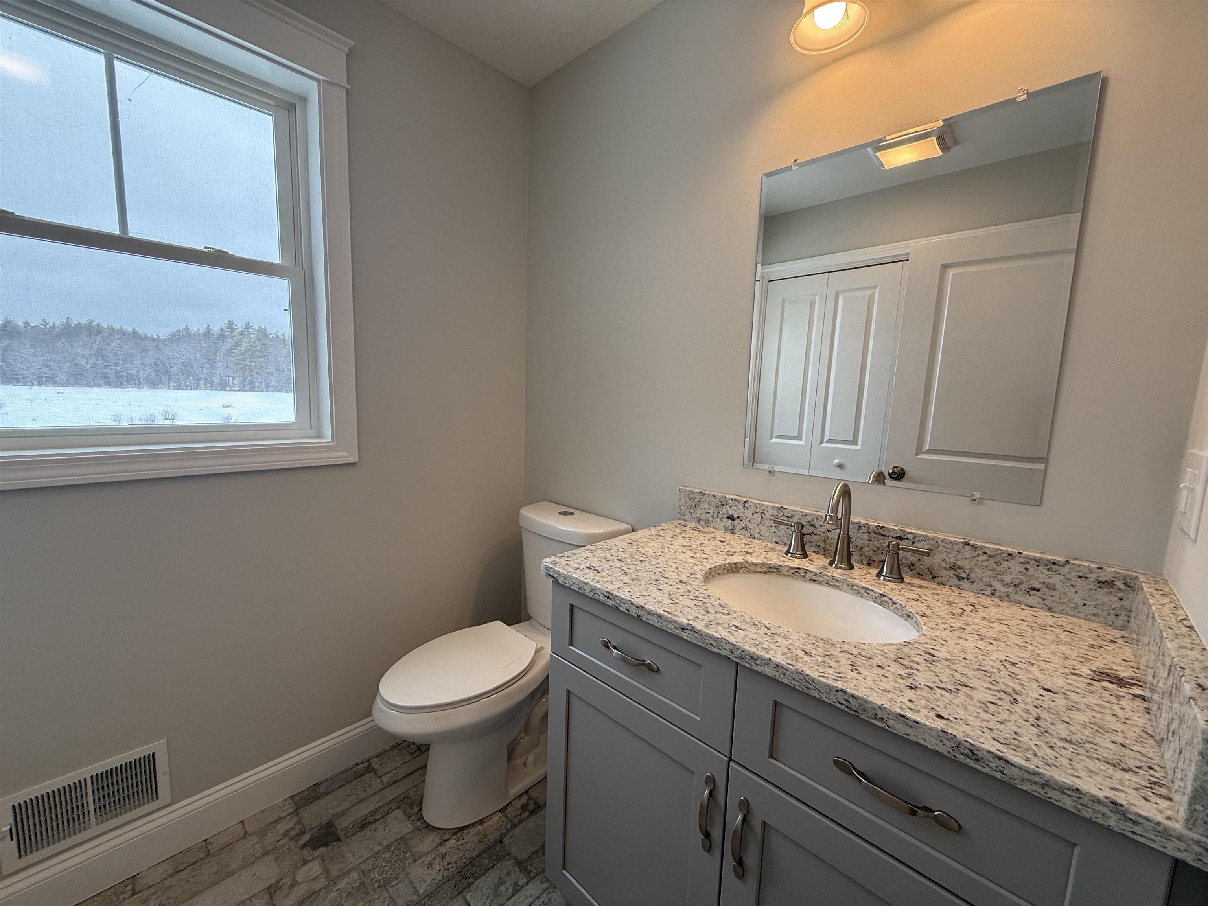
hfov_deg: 102.1
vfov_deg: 85.7
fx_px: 489
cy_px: 453
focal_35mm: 14
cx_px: 604
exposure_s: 1/119
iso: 64
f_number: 2.2
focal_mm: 2.22
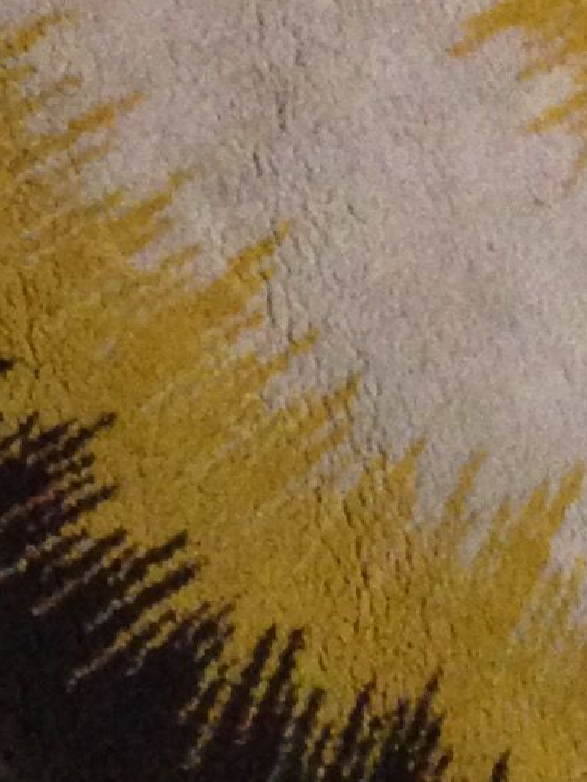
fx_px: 4498
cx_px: 931
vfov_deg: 9.8
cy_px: -173
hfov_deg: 7.3
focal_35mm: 199
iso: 400
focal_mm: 4.12
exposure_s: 1/17
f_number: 2.4
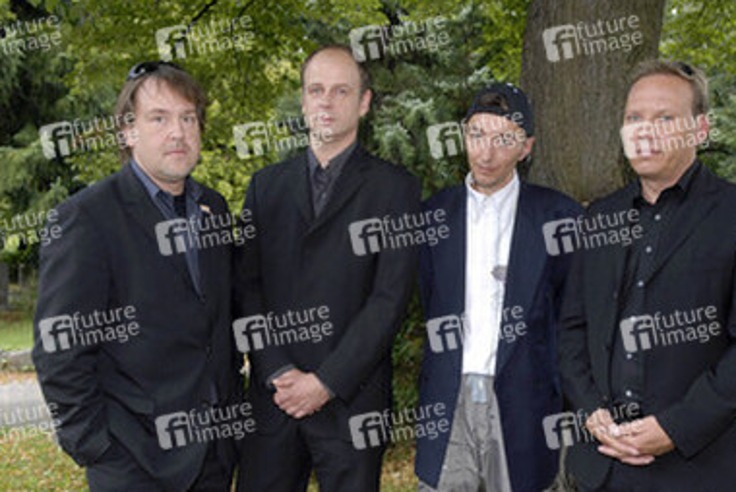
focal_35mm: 46
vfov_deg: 29.3
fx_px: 941
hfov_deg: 42.6
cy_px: 281
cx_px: 422
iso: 400
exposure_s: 1/80
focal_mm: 26
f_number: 6.3
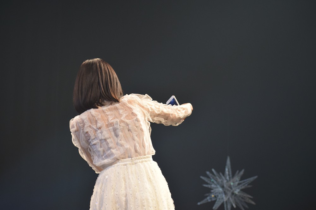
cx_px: 158
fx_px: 1316
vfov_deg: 9.1
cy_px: 105
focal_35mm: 150
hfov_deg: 13.7
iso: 800
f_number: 4.8
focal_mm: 100
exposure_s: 1/160
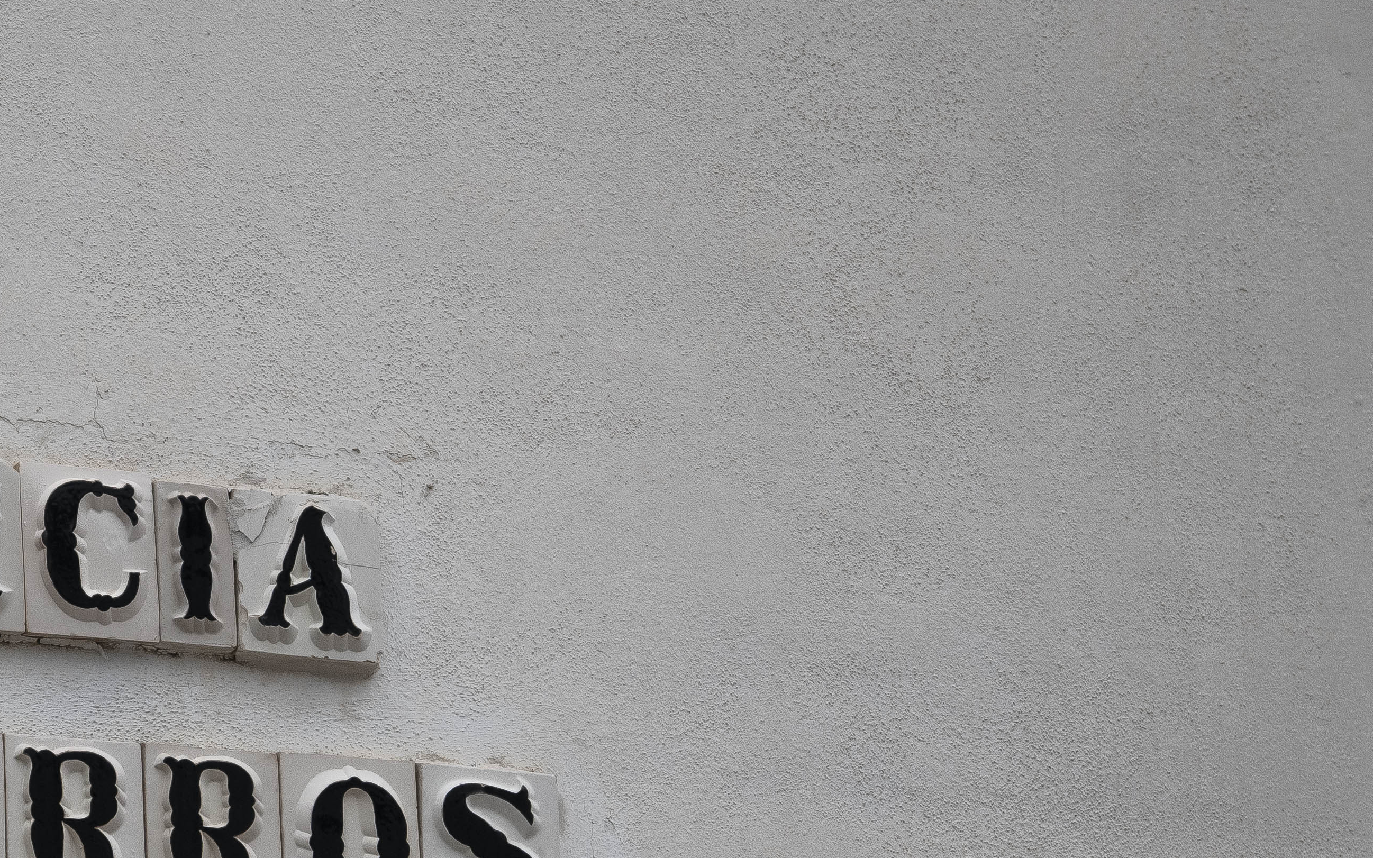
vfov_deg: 8.0
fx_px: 6137
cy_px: 674
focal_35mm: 164
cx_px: -49
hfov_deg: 12.6
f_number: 6.3
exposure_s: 1/250
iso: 200
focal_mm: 50
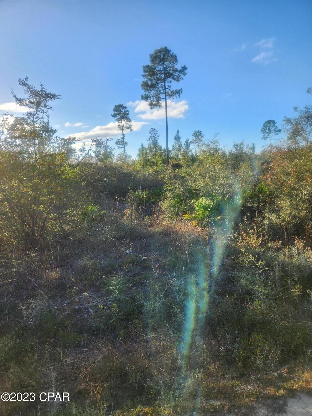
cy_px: 208
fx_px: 276
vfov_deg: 73.9
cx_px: 156
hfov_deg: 58.9
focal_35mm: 23
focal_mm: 5.4
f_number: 1.8
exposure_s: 1/643
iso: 20
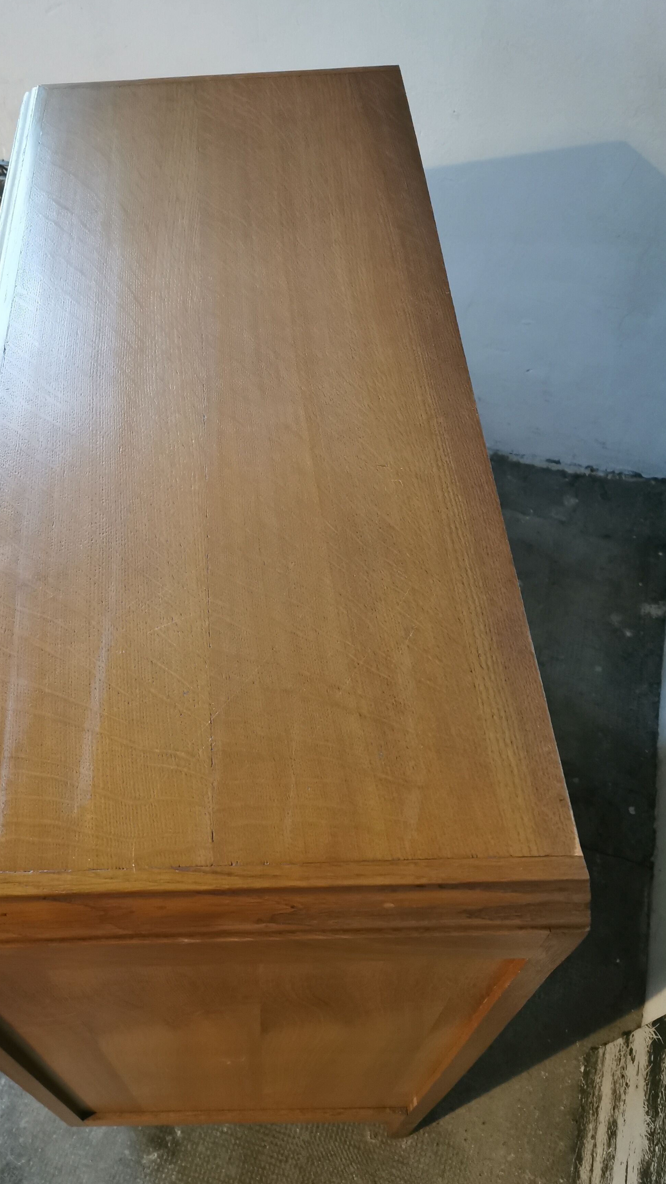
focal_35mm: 31
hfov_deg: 37.4
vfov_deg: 62.6
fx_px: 973
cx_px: 222
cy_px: 603
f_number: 1.6
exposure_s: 1/30
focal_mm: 5.56
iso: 800
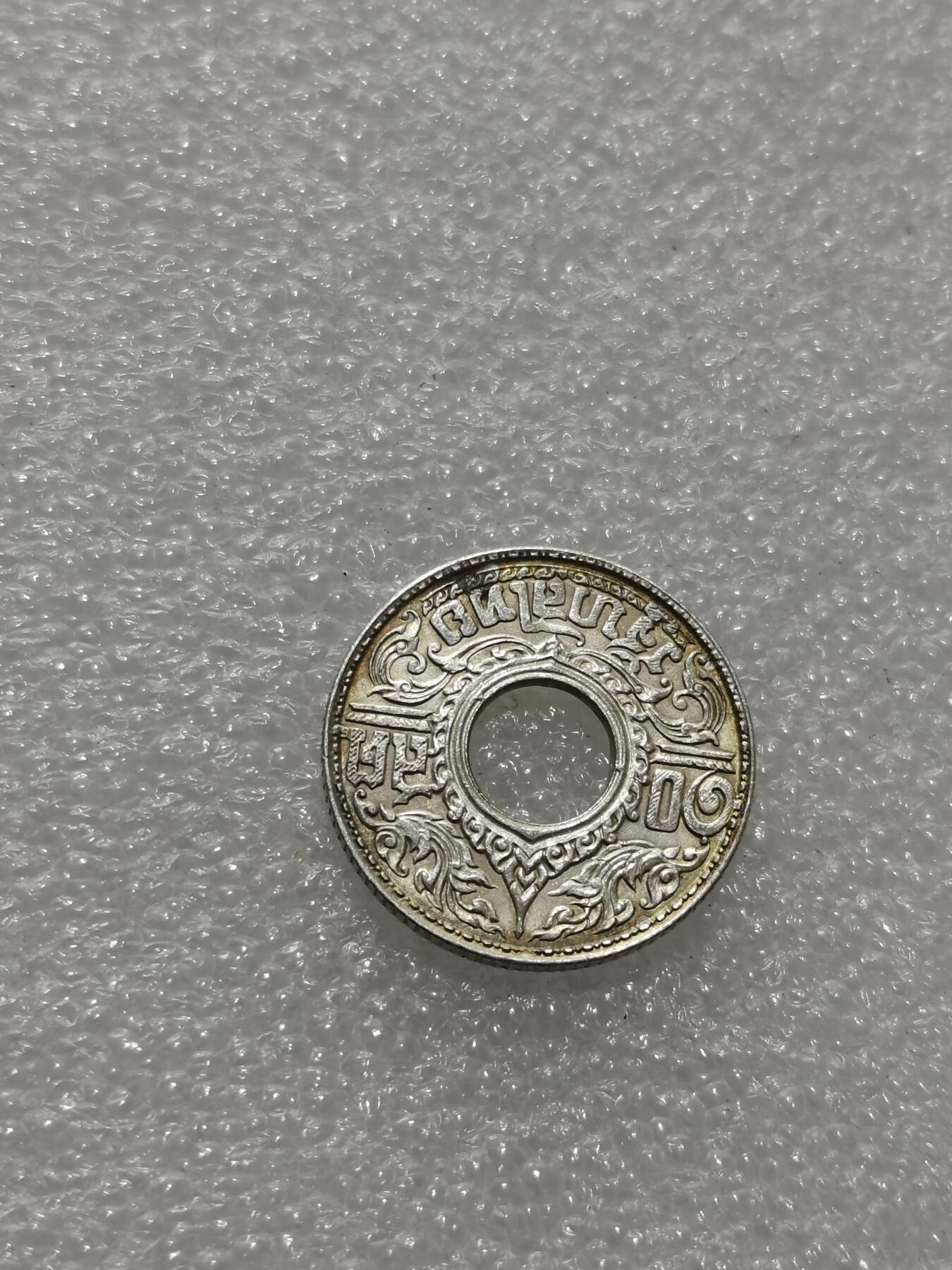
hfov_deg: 20.7
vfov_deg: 27.4
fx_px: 2603
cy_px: 635
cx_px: 476
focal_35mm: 71
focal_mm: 5.58
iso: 50
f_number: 1.8
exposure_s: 1/135
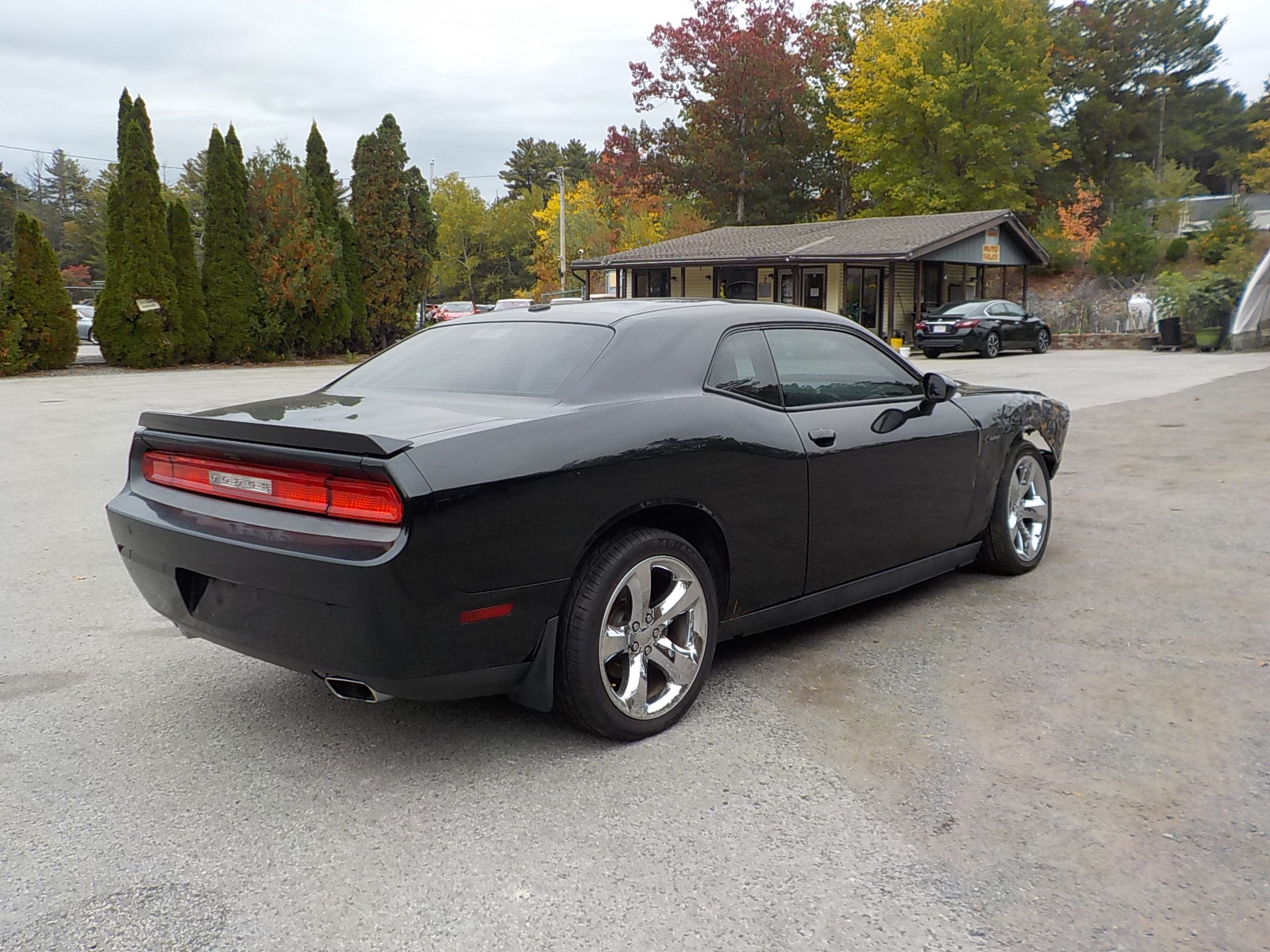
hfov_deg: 60.0
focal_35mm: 30
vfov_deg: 46.8
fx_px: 1101
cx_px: 635
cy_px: 476
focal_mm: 4.1
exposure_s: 1/320
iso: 125
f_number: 3.3
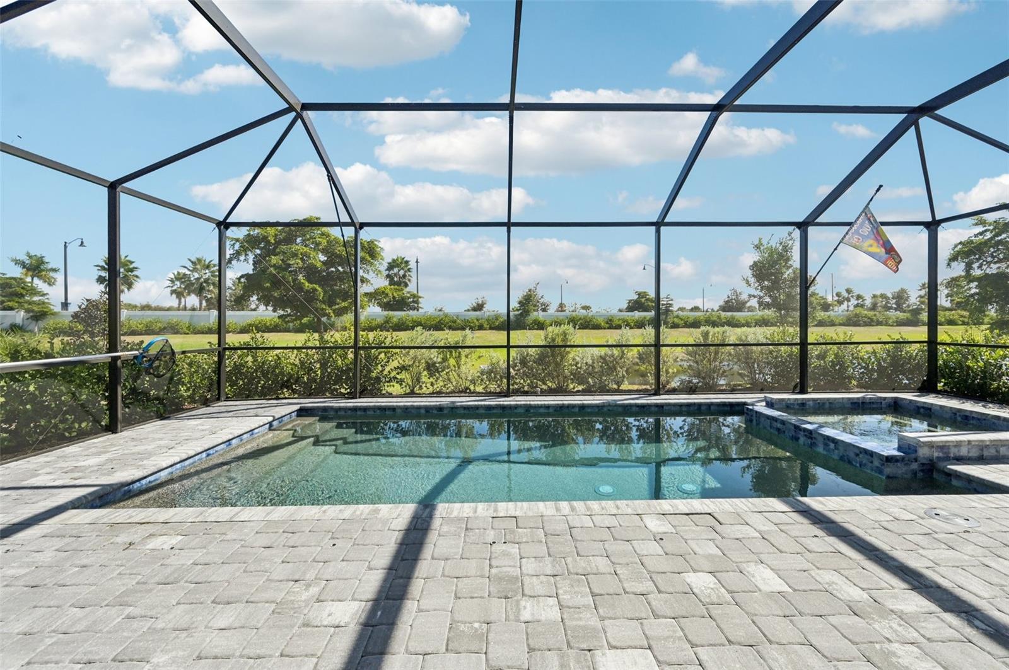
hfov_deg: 104.3
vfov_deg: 81.1
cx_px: 504
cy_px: 335
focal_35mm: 14
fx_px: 392
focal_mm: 14
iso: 400
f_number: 8
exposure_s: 1/1000
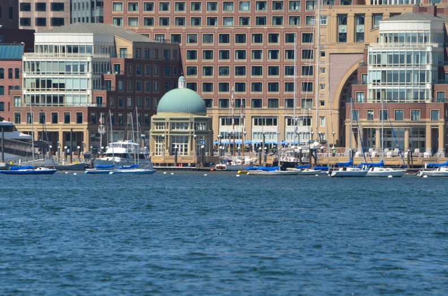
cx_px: 224
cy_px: 148
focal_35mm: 450
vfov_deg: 3.0
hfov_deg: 4.6
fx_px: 5587
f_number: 11
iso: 100
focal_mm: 300
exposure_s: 1/160
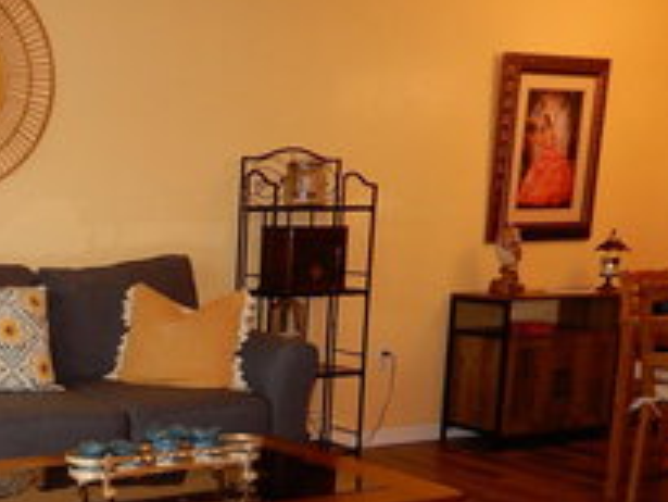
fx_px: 965
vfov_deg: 28.7
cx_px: 5
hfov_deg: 34.8
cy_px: 378
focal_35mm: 50
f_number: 3.4
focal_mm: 4.3
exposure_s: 1/30
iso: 250
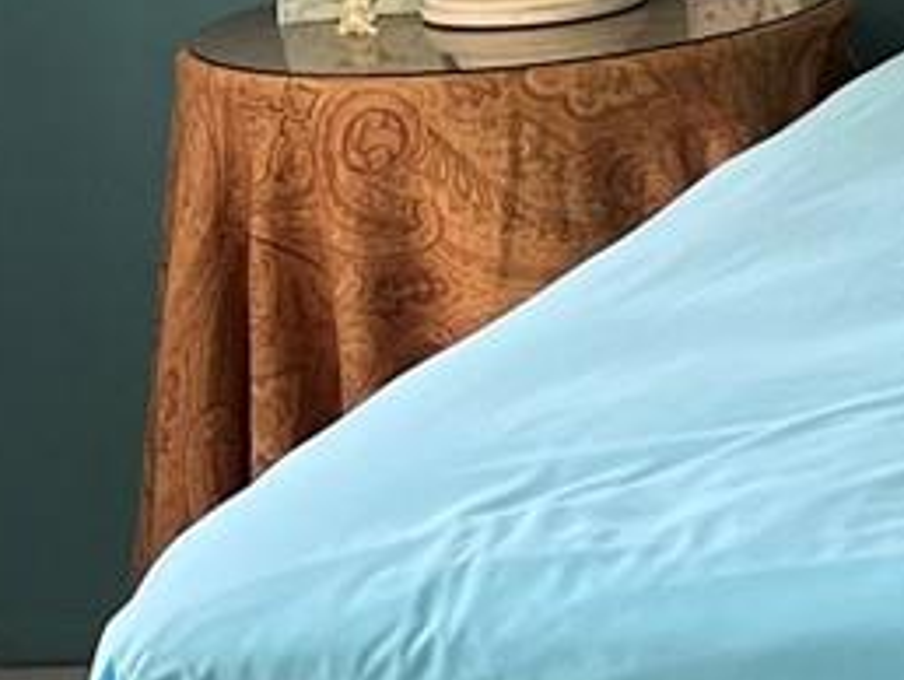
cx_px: 2779
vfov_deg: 7.2
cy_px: 263
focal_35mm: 206
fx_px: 5385
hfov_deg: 8.1
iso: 64
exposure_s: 1/121
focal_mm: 5.1
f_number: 1.6
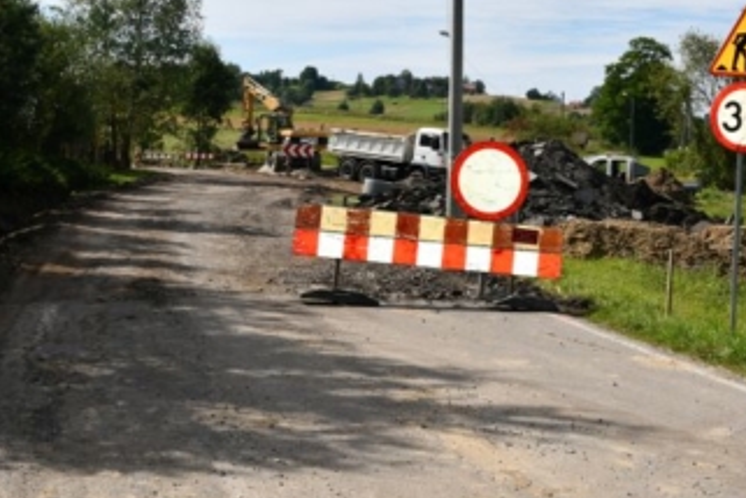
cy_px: 180
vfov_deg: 19.4
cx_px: 344
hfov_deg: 28.8
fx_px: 1450
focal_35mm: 70
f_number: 10
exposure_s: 1/250
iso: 100
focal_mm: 30
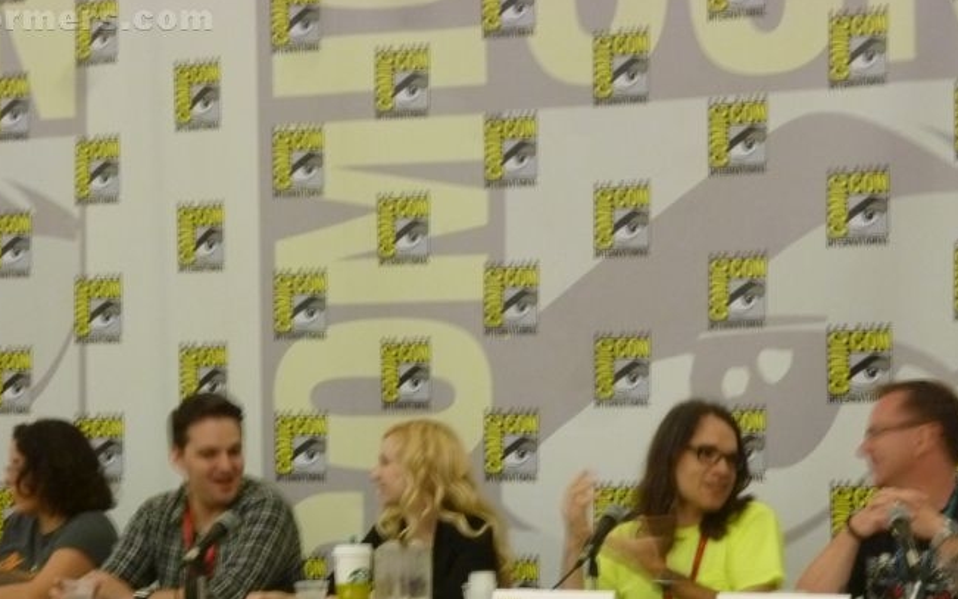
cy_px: 433
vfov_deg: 11.7
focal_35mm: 112
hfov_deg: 18.6
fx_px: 2924
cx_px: 519
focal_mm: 15.4
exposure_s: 1/6
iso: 400
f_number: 5.1
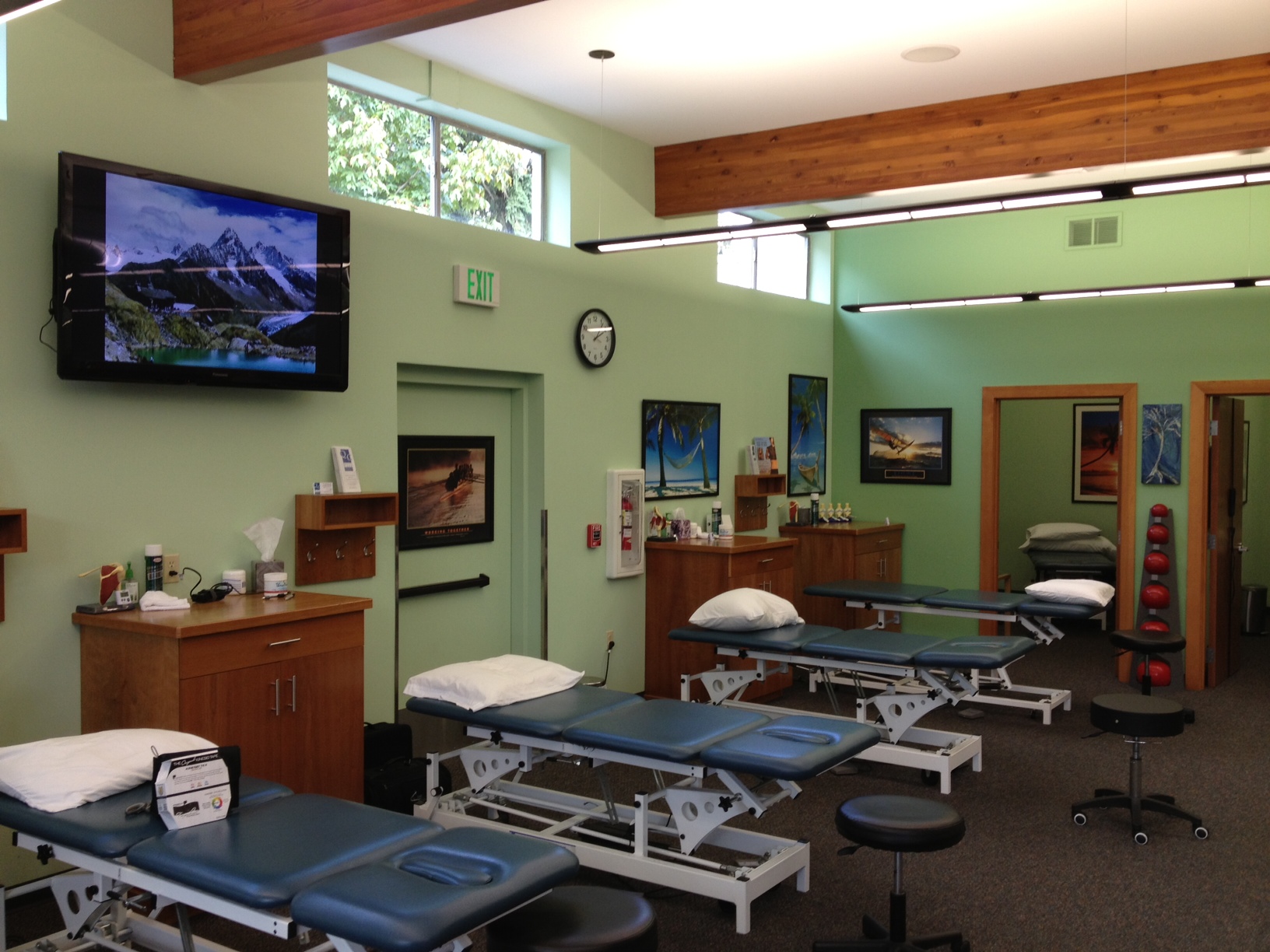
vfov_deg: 40.7
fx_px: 1284
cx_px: 635
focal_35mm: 35
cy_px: 476
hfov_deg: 52.6
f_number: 2.4
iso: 50
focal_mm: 4.28
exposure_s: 1/40
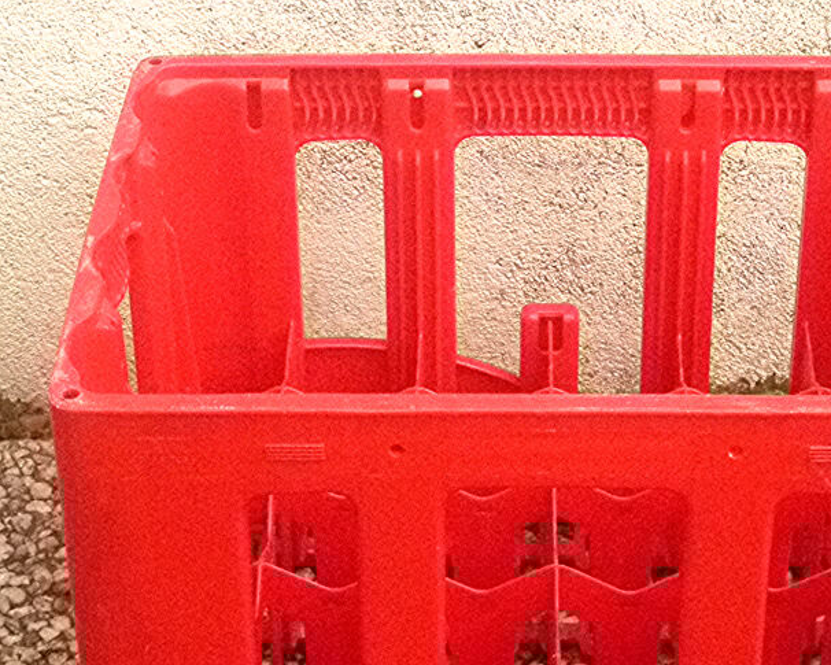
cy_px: 479
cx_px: 514
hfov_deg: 20.3
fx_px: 2312
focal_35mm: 94
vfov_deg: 16.3
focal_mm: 10.2
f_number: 4
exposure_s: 1/1000
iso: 1600
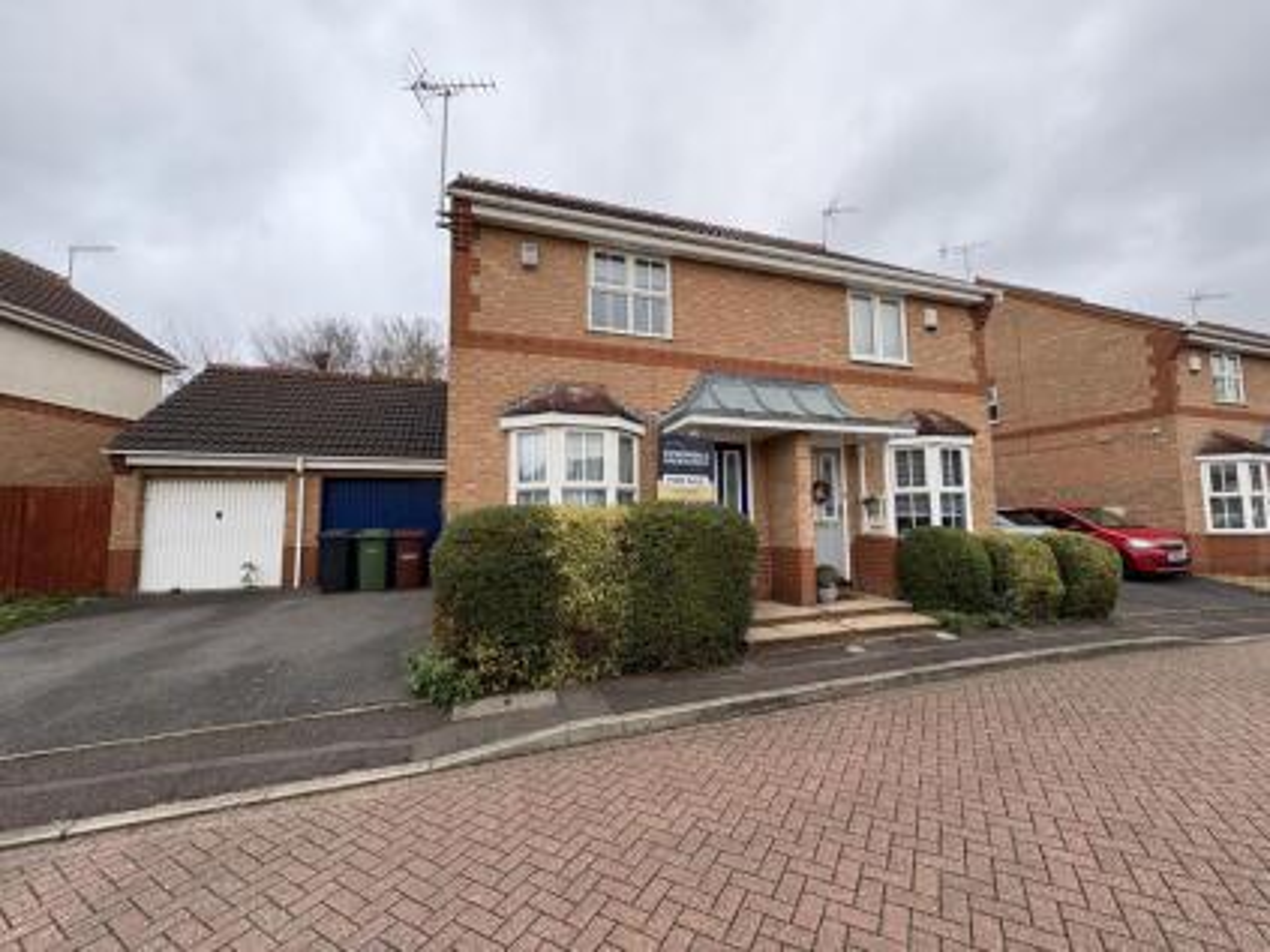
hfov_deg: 102.1
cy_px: 476
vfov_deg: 85.6
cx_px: 635
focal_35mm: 14
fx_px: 513
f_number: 2.2
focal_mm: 2.22
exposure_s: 1/99
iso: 50
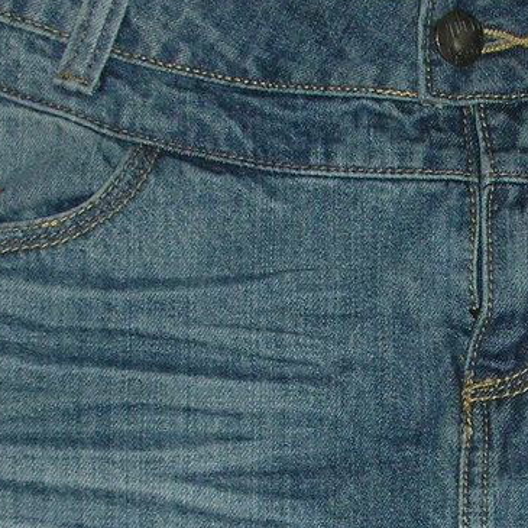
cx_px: 504
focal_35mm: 113
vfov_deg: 15.1
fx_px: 1950
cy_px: 545
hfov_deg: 15.2
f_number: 3
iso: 50
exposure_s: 1/60.1
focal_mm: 5.8
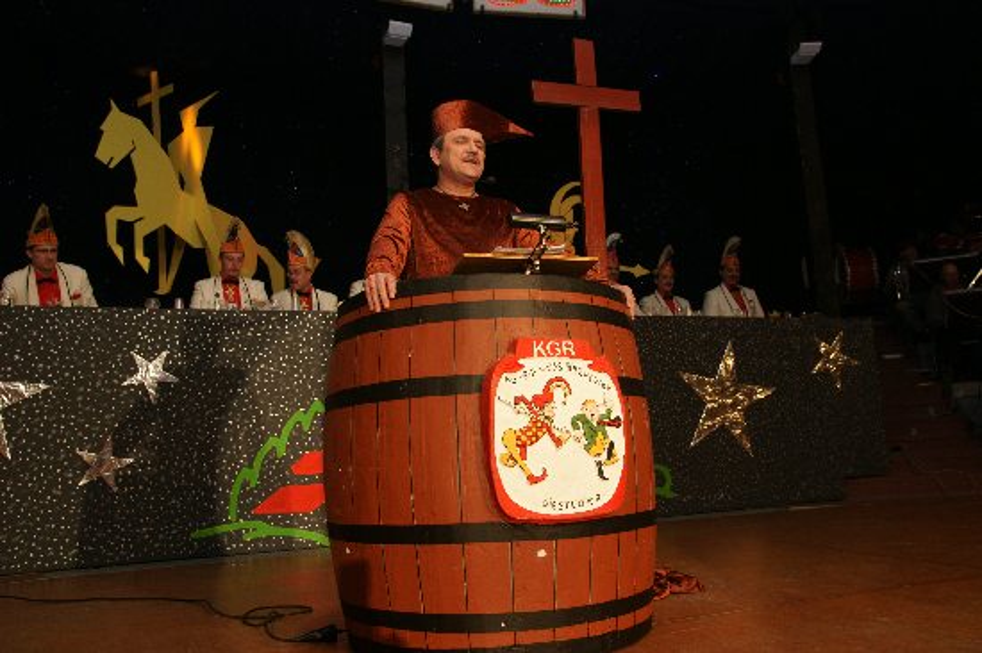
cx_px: 491
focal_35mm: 30
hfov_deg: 62.0
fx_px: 818
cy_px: 326
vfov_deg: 43.6
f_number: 5.6
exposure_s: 1/80
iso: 640
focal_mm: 20
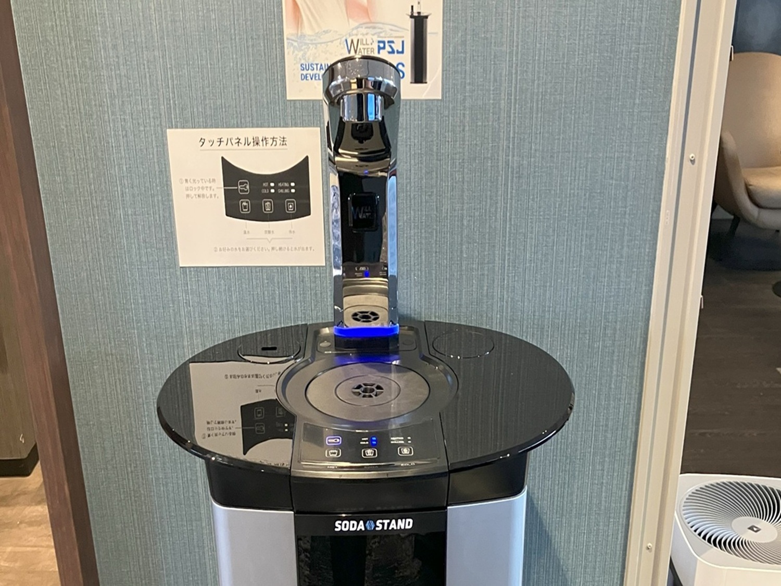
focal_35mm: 28
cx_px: 390
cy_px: 293
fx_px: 632
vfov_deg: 49.7
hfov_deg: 63.4
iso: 320
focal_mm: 3.99
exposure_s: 1/60
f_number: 1.8
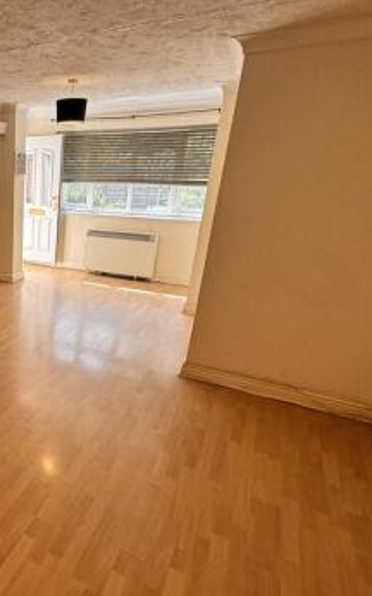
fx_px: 406
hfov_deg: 41.7
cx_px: -13
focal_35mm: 25
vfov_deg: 72.5
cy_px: 316
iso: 40
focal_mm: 2.22
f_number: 2.2
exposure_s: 1/113
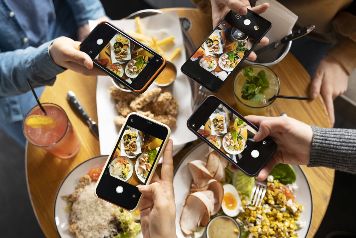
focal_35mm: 52
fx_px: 514
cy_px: 119
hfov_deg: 38.2
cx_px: 178
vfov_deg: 26.0
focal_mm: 52
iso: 400
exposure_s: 1/125
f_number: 3.5
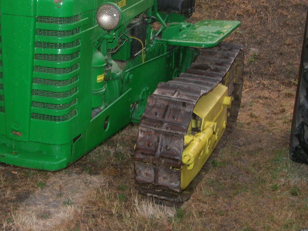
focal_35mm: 66
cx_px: 103
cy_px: 57
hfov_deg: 29.2
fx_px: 587
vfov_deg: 22.0
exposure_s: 1/60.1
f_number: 2.8
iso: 83
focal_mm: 7.8
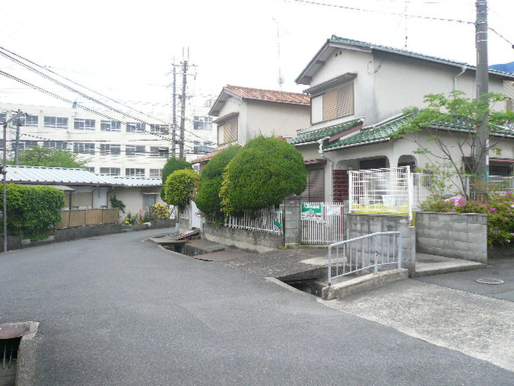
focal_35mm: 29
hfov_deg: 61.6
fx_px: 431
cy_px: 192
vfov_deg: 48.2
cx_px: 249
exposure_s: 1/400
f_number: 2.8
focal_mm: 4.6
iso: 100
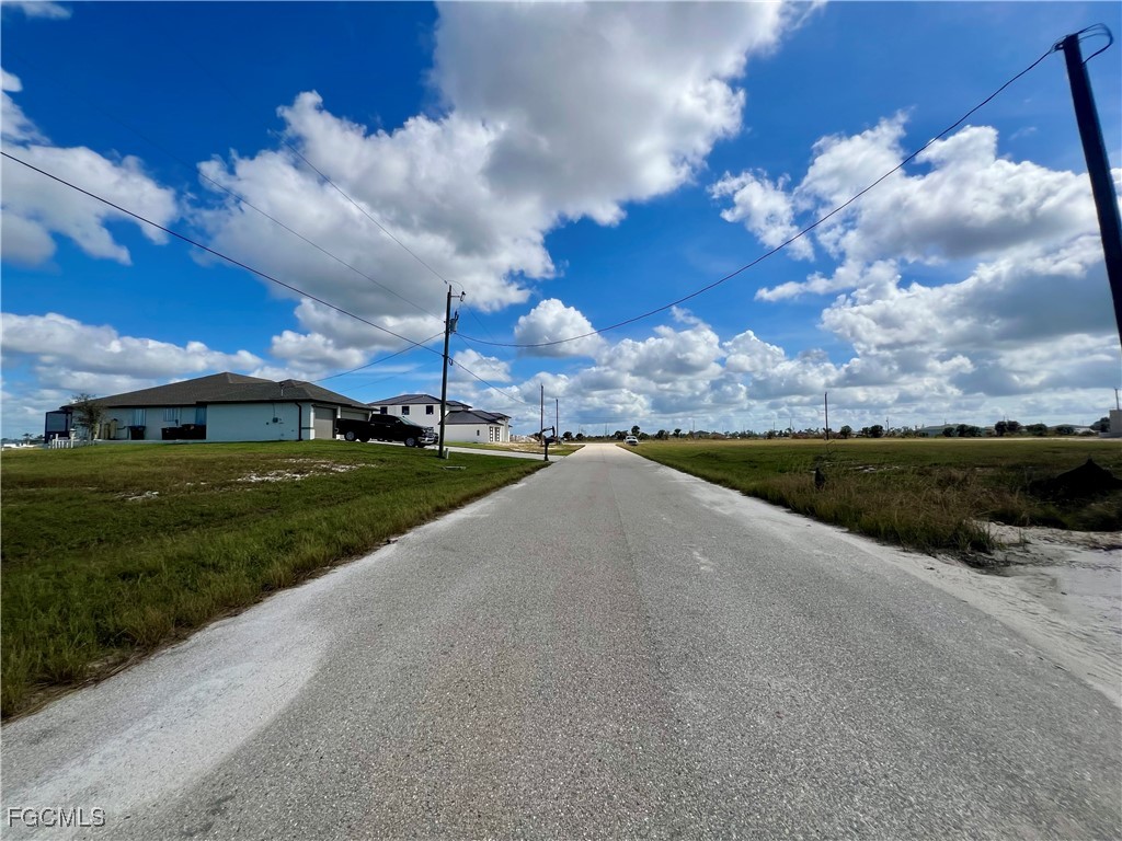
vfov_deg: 89.9
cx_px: 561
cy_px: 420
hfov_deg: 106.2
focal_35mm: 13
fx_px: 421
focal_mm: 1.57
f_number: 1.8
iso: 32
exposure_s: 1/3774
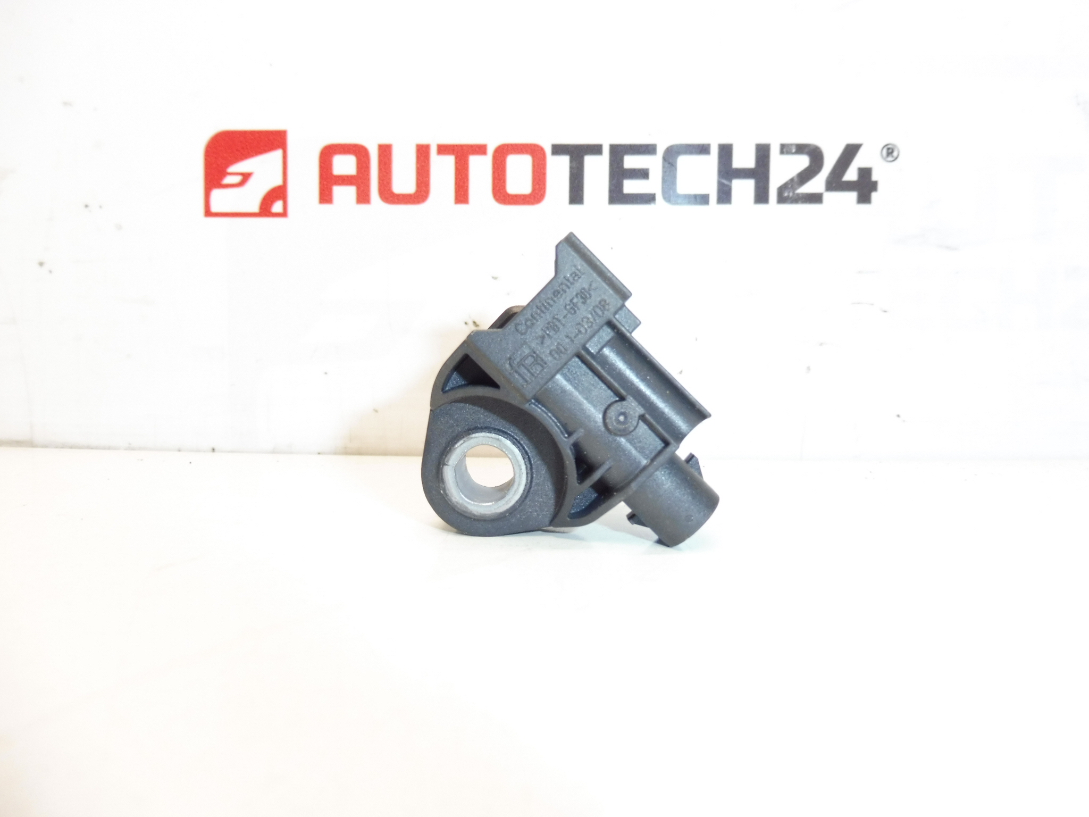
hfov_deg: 71.6
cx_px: 544
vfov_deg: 56.8
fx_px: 755
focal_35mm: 24
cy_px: 408
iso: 200
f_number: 3.5
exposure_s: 1/100
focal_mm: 4.3
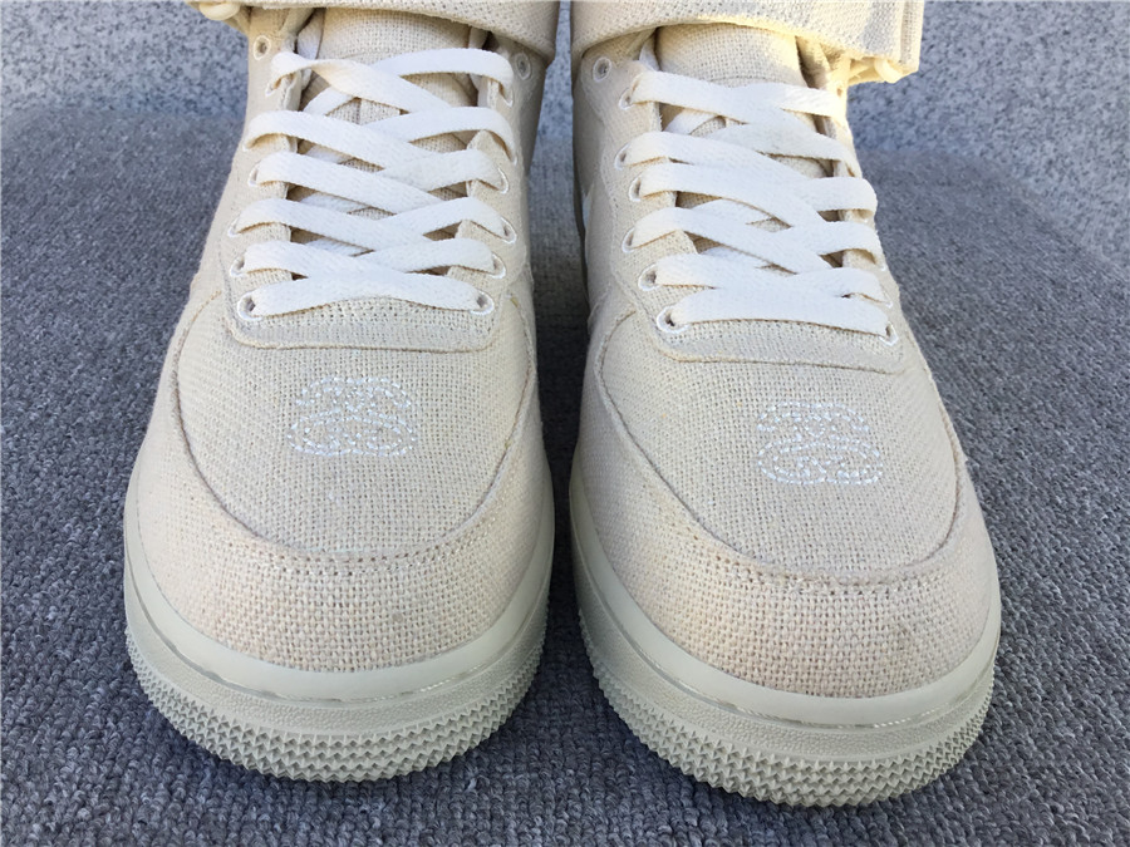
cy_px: 424
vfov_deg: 45.4
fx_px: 1012
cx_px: 565
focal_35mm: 31
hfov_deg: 58.4
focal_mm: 3.3
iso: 25
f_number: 2.4
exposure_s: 1/275
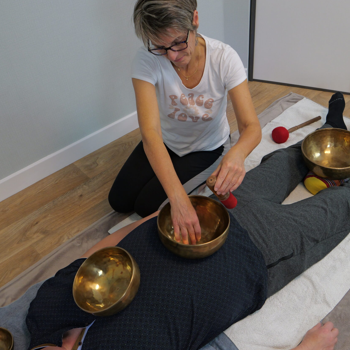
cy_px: 173
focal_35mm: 38
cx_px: 221
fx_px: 435
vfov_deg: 43.9
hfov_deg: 43.5
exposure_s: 1/25
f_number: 6.3
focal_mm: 14
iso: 500
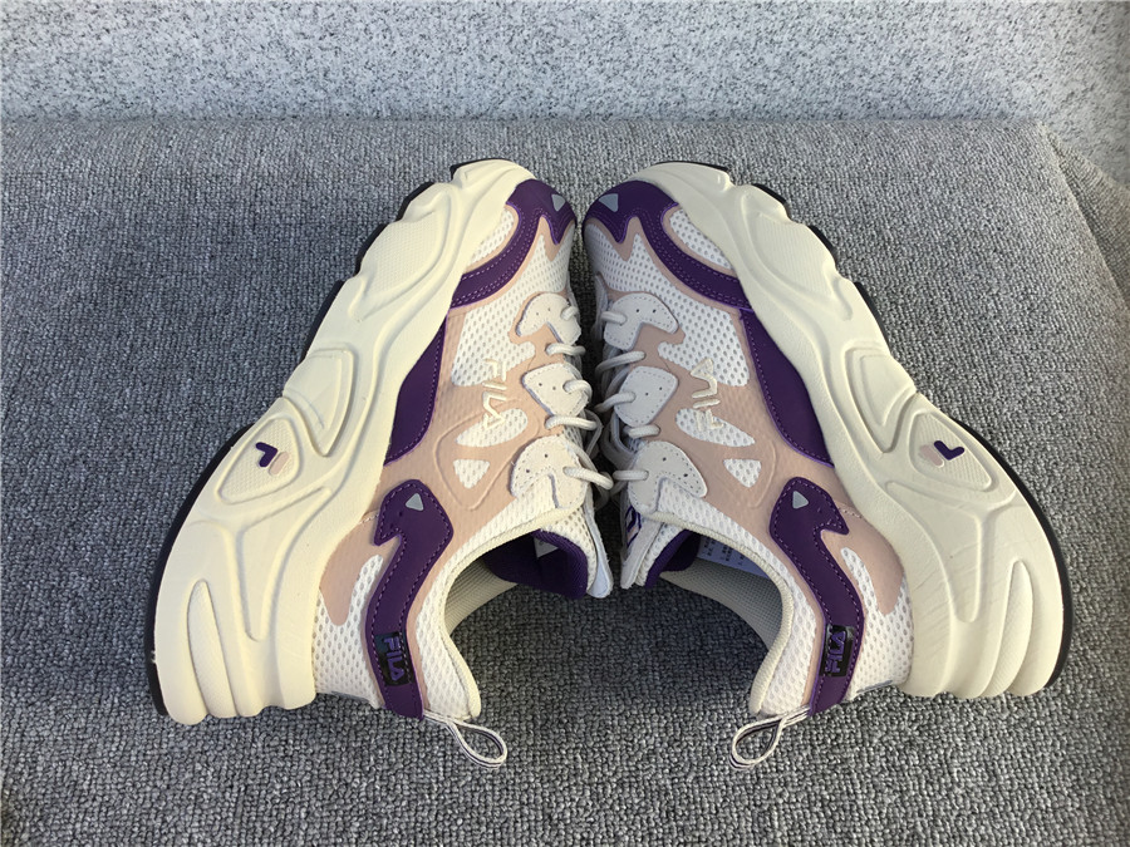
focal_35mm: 31
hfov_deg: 58.4
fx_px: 1012
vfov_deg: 45.4
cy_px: 424
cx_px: 565
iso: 25
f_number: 2.4
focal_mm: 3.3
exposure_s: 1/196
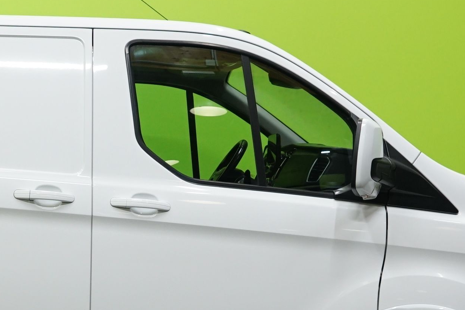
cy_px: 224
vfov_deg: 11.3
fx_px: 1563
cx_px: -32
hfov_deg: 16.5
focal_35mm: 121
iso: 1000
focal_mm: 38
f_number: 5
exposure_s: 1/40
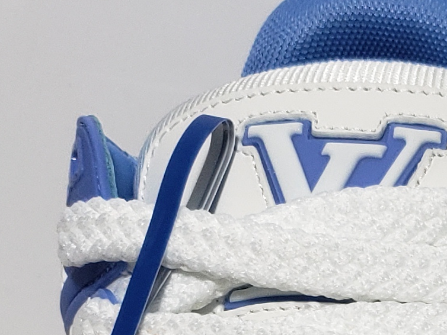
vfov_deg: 10.0
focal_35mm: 139
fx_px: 1795
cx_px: 697
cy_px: 625
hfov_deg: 13.3
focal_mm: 4.3
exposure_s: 1/572
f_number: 1.5
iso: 50
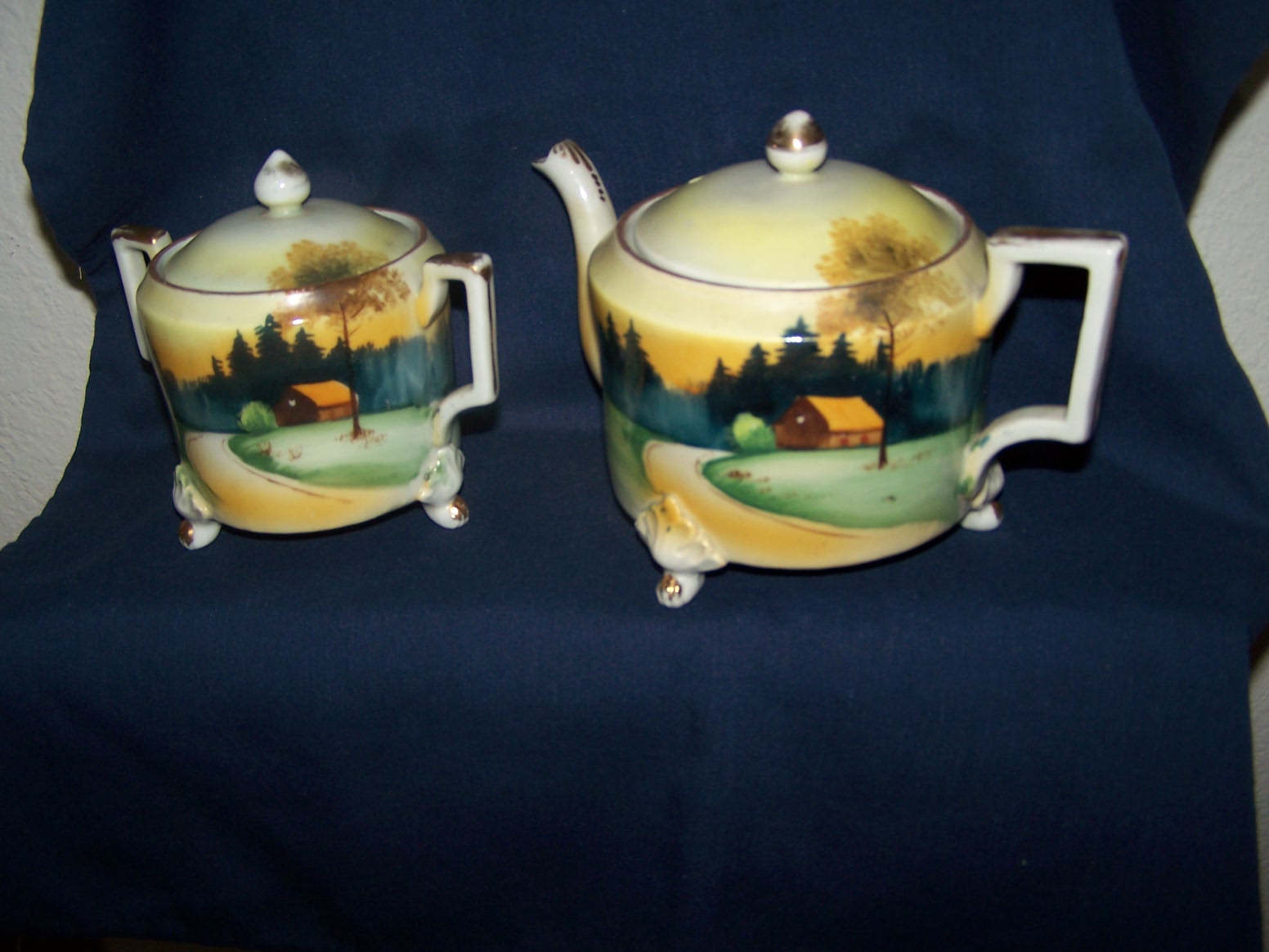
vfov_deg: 37.7
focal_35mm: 38
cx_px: 634
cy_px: 476
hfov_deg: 49.0
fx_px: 1393
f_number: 2.8
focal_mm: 6.3
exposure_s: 1/60
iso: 80
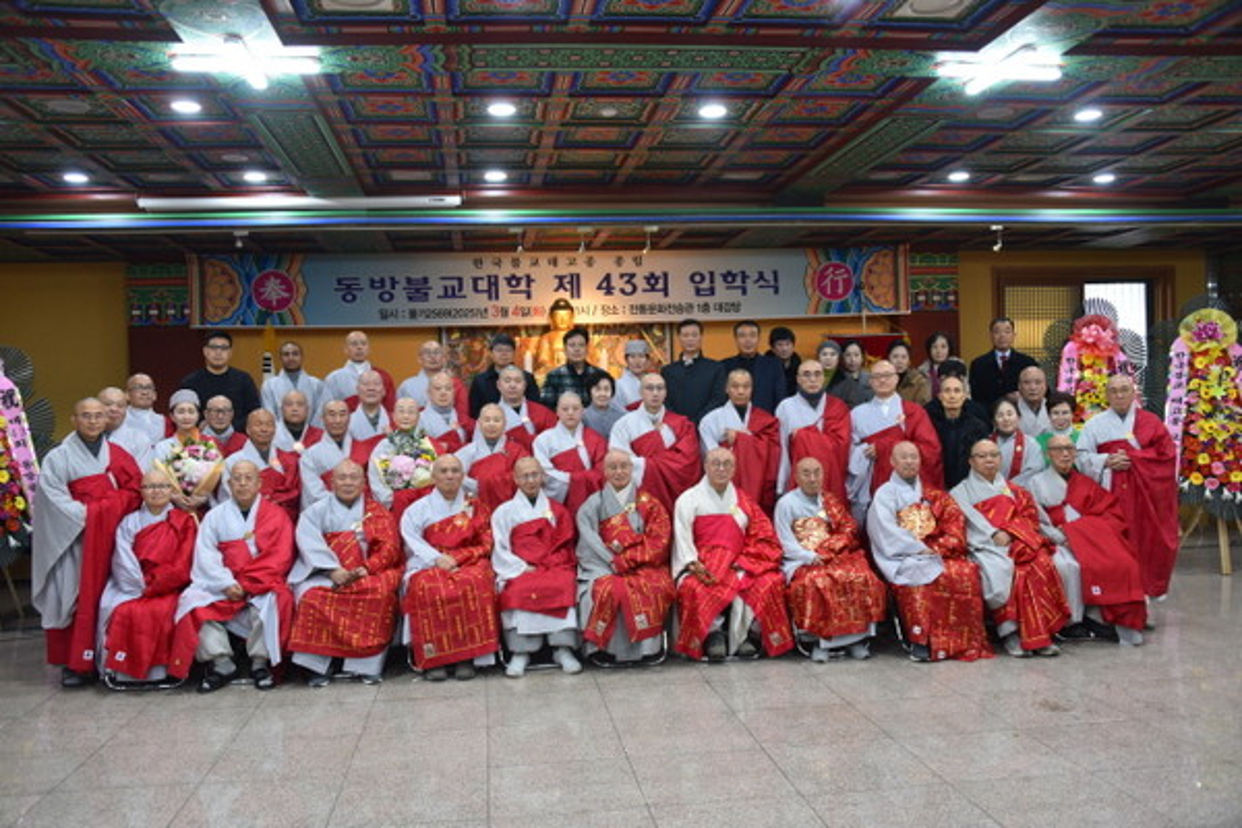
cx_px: 621
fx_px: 1104
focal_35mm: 32
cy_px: 414
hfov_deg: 58.7
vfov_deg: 41.1
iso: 720
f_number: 4
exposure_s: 1/60
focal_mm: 32
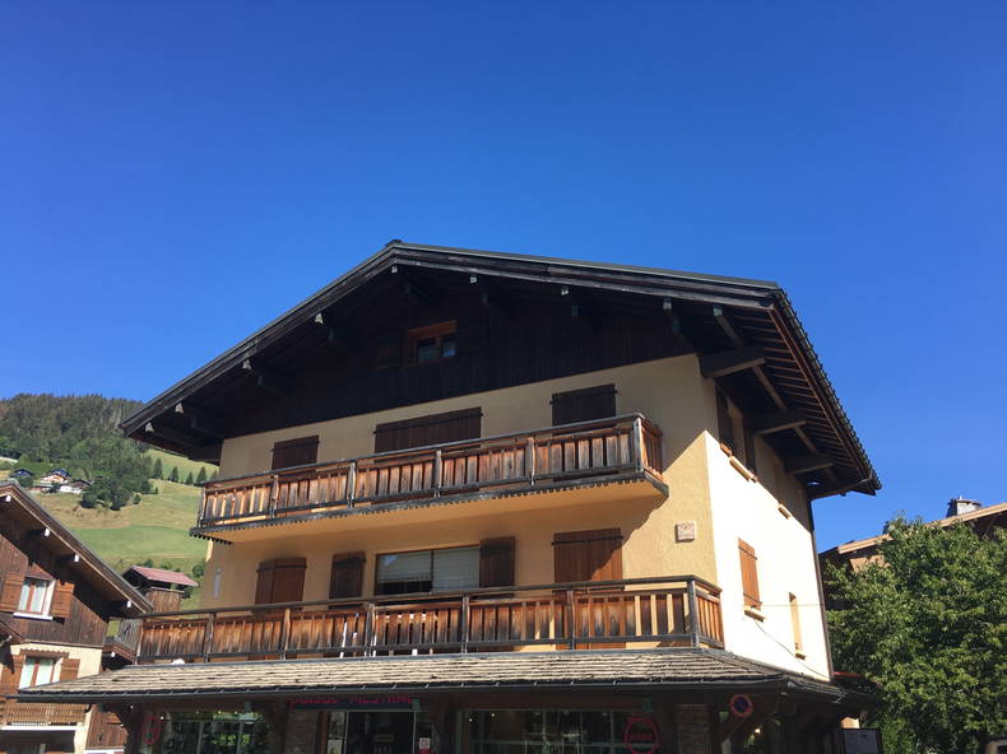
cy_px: 377
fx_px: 843
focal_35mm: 29
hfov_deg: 61.7
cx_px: 504
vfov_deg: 48.2
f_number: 2.2
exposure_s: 1/686
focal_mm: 4.15
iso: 25
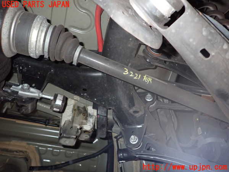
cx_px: 114
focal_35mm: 25
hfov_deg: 69.4
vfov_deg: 54.9
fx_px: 165
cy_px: 86
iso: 640
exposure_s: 1/30
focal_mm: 4.5
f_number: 5.6
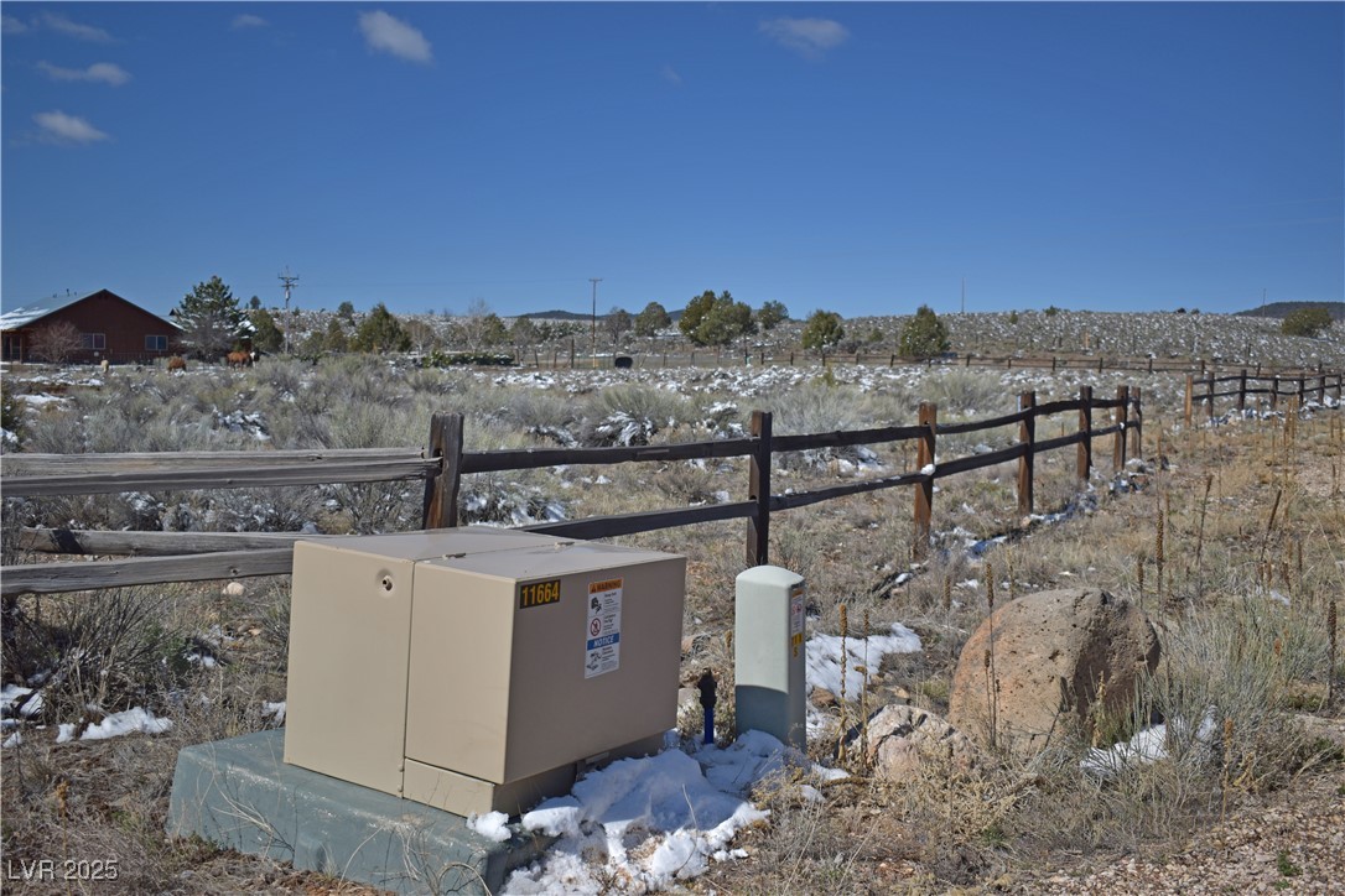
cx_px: 672
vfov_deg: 36.9
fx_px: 1345
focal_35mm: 36
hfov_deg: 53.1
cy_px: 448
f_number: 4
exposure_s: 1/2000
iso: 100
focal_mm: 24
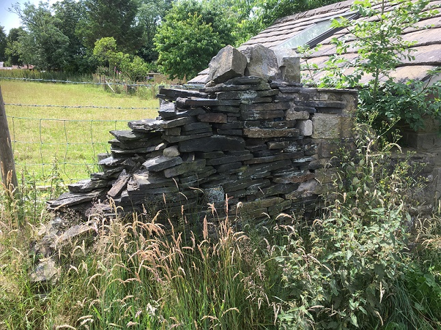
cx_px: 220
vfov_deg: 48.2
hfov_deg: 61.7
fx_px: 369
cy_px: 165
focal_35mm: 29
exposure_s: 1/553
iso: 25
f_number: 2.2
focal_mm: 4.15
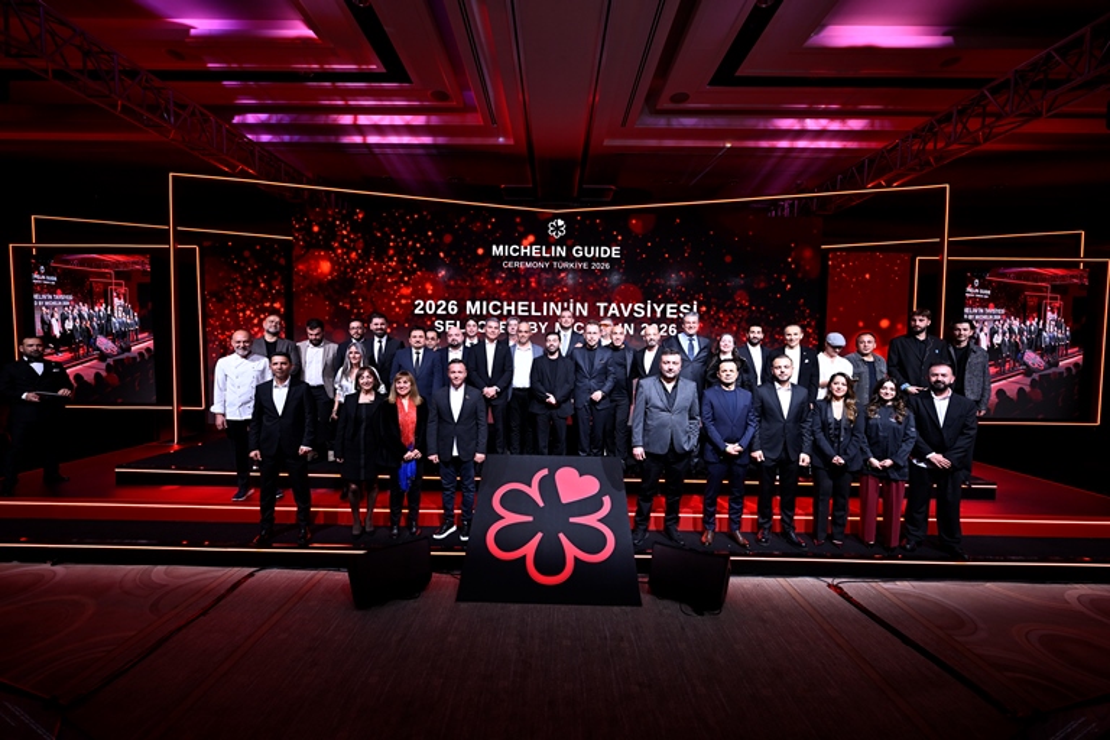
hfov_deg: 104.3
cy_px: 370
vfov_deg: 81.2
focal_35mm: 14
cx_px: 555
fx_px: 432
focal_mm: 14
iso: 400
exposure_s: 1/125
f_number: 2.8
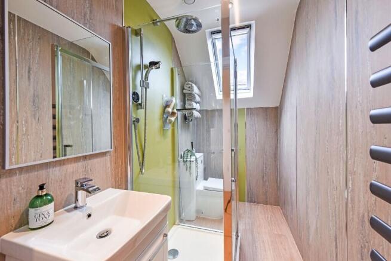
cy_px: 130
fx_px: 152
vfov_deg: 81.2
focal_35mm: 14
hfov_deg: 104.2
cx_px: 196
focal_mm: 14
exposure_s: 1/30
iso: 320
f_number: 8
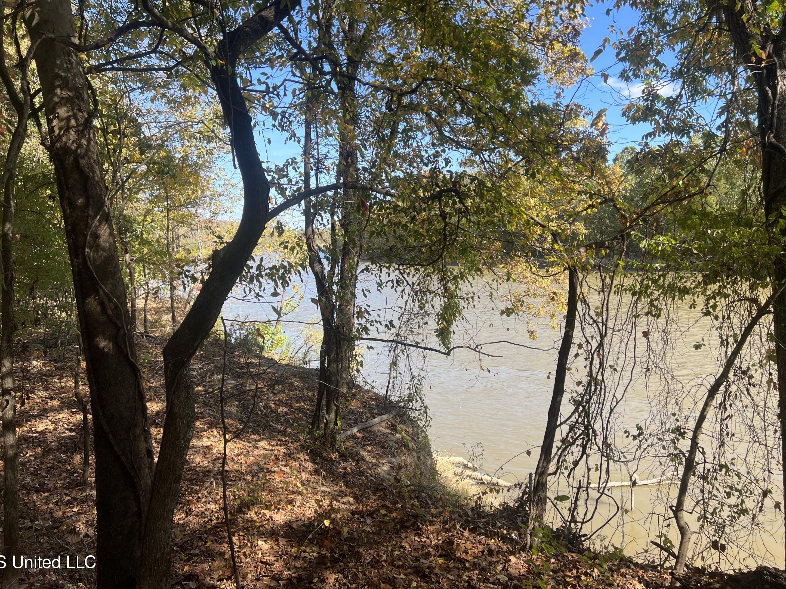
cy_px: 284
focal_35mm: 27
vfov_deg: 51.3
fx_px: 613
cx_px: 378
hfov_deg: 65.3
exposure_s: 1/1183
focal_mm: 5.7
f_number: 1.5
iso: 50
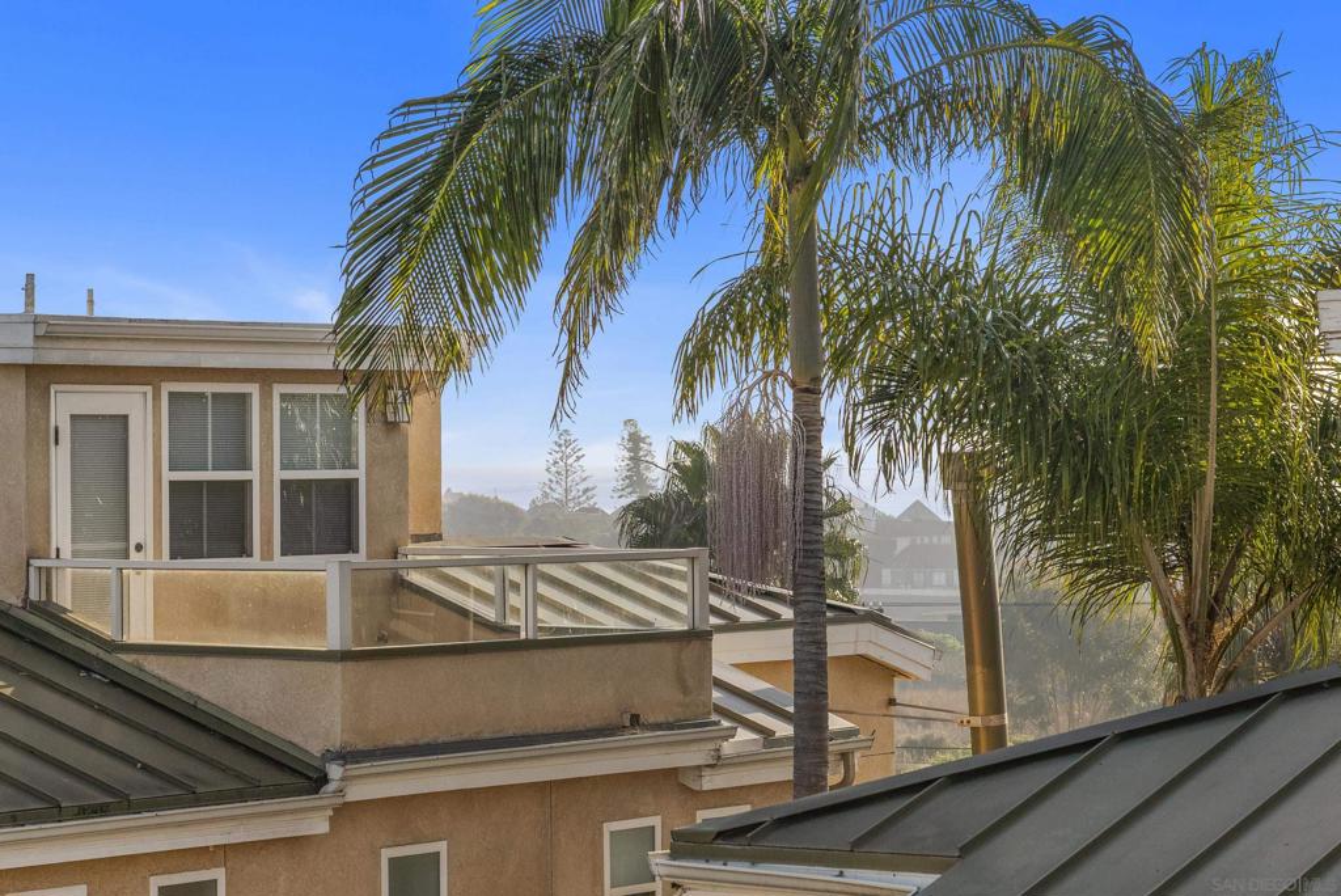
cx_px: 670
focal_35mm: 105
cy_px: 448
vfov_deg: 13.1
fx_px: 3913
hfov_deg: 19.4
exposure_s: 1/2000
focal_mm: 105
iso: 500
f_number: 8
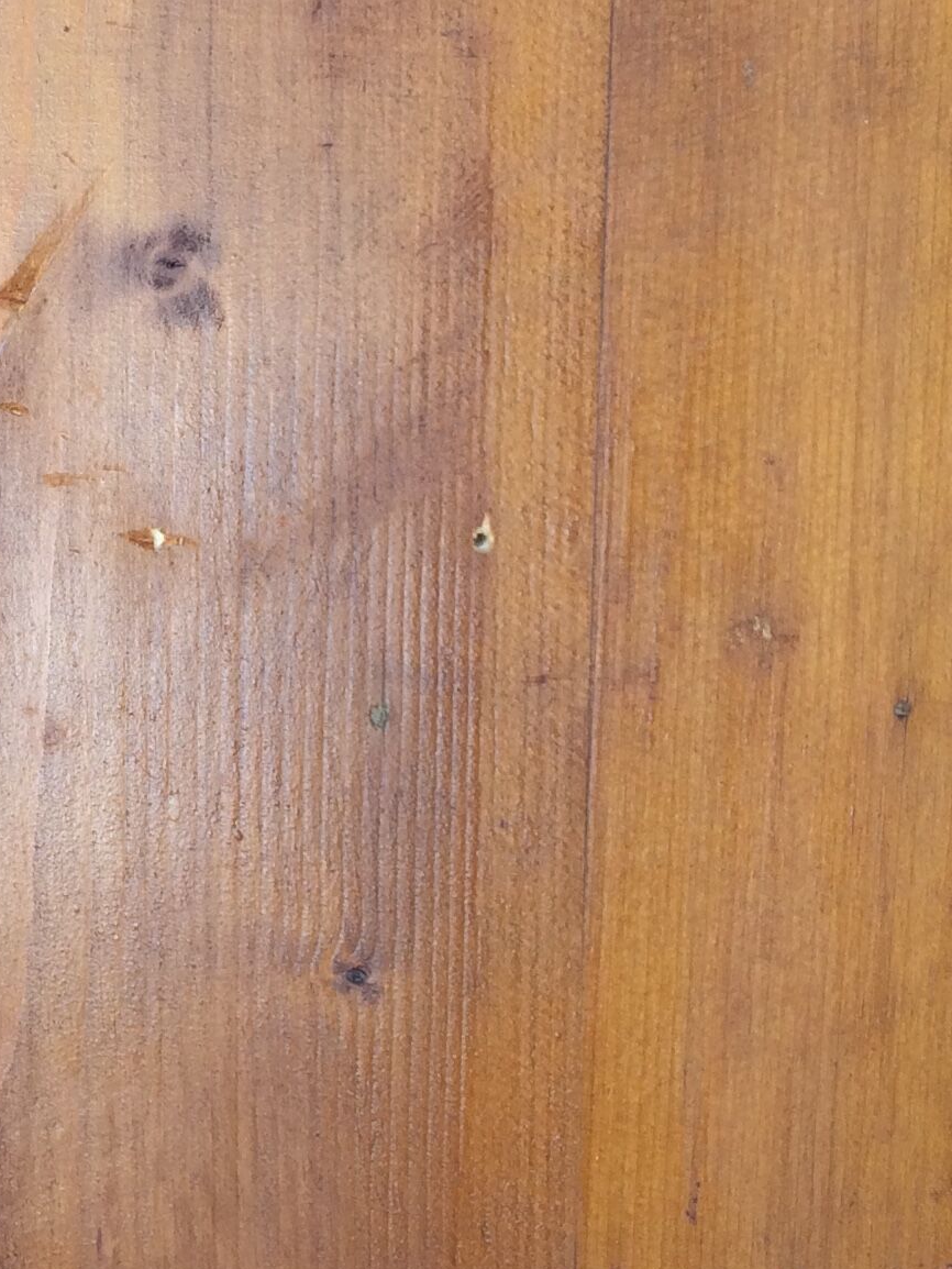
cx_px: -59
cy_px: 632
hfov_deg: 17.5
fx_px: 3006
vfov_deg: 23.8
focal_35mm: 82
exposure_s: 1/126
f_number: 2.2
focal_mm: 4.15
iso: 32
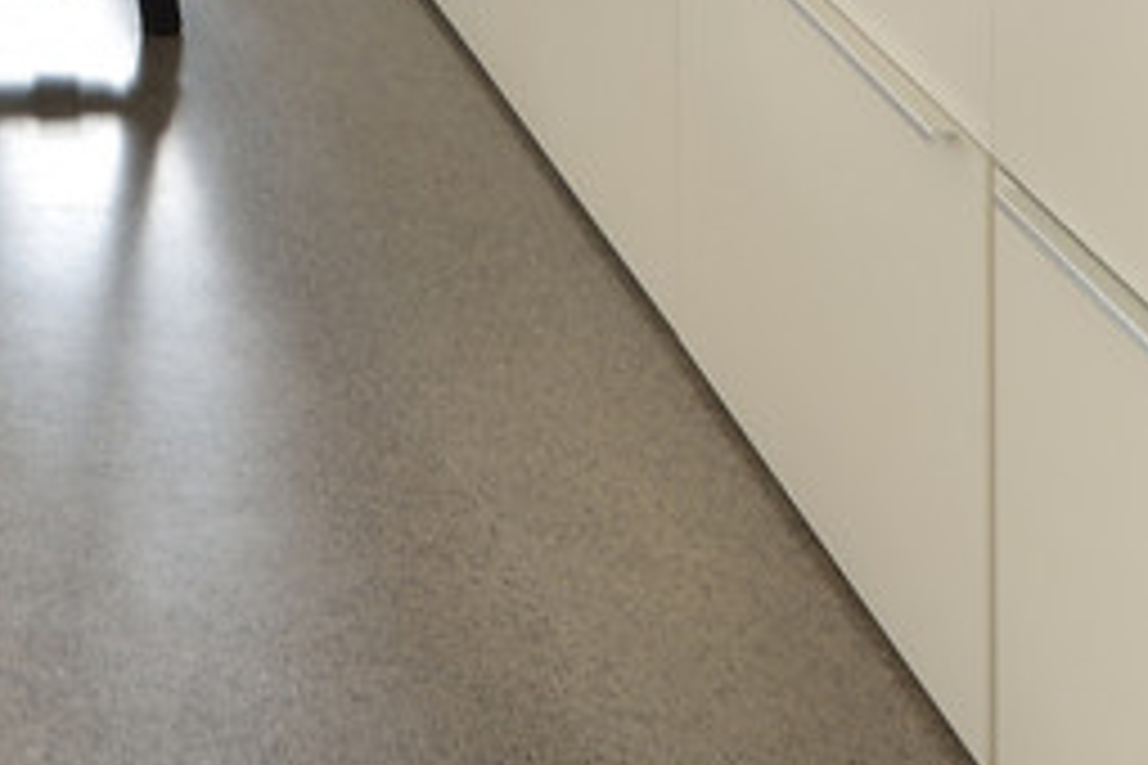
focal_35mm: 102
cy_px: -1170
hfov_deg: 19.1
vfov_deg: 11.0
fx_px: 3252
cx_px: -144
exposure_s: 2
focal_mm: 20
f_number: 16
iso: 100
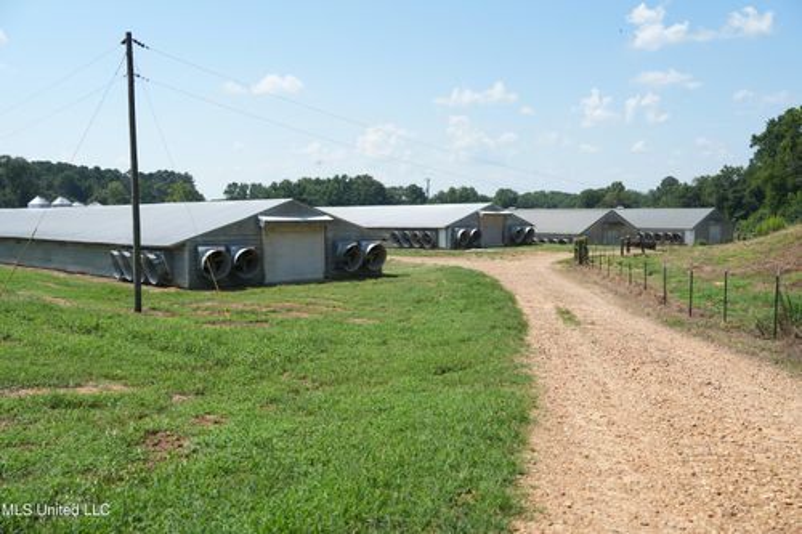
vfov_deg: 38.9
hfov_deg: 55.8
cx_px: 401
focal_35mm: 34
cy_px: 267
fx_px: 757
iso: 400
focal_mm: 34
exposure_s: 1/4000
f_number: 3.5
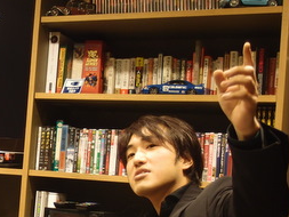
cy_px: 204
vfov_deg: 20.0
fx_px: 601
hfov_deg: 26.3
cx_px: 42
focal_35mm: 72
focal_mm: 8.16
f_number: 2
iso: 200
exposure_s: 1/20
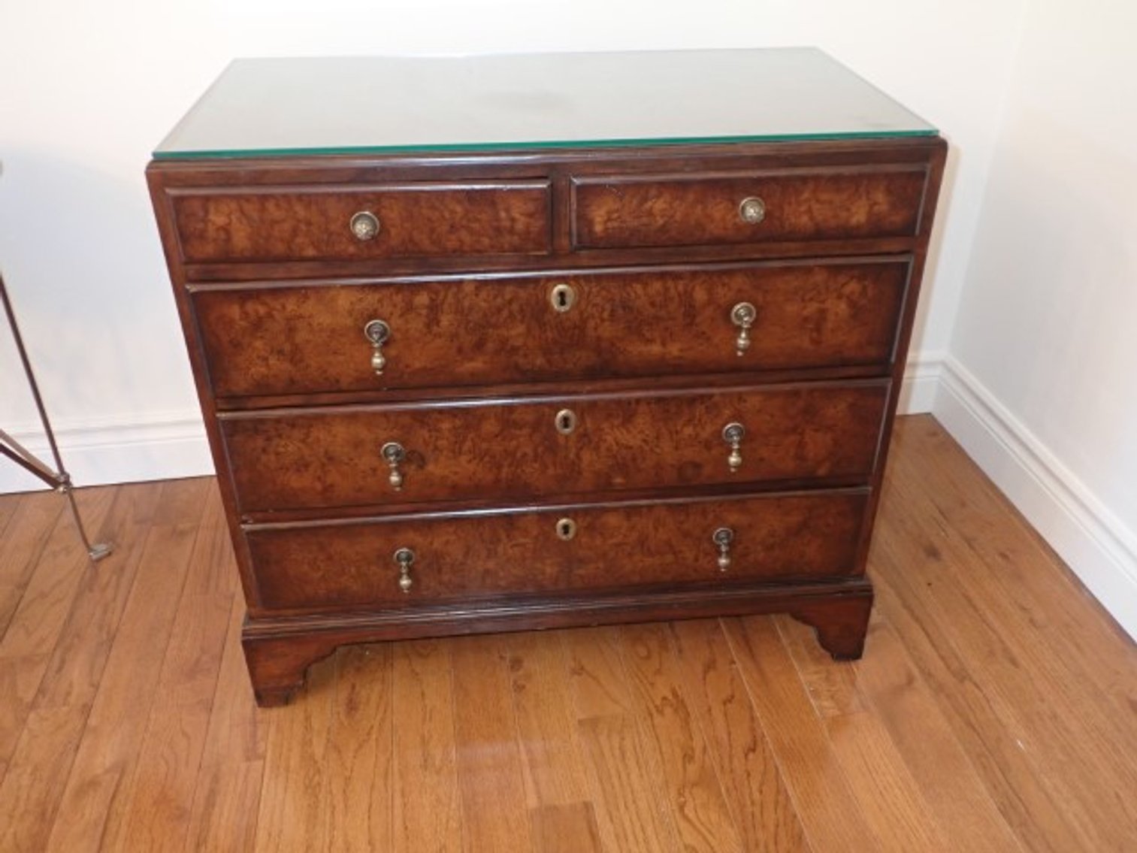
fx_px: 985
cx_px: 568
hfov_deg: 60.0
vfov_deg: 46.8
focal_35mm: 30
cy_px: 426
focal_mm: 5.4
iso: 400
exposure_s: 1/30
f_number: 2.3
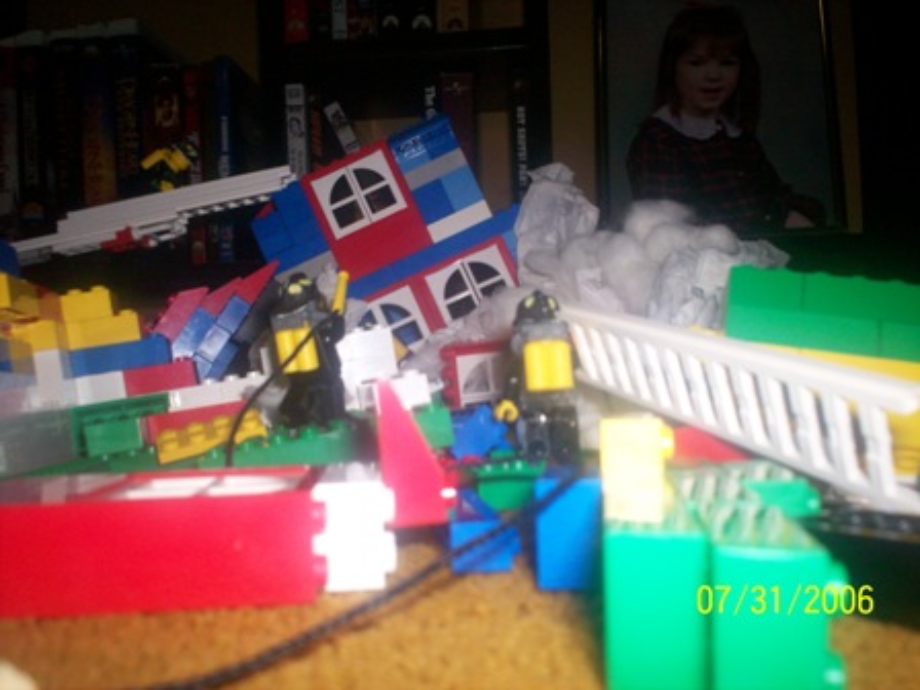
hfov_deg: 51.4
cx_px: 460
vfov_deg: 39.7
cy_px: 345
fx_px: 957
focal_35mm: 36
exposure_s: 1/60
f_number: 4.5
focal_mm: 6
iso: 140
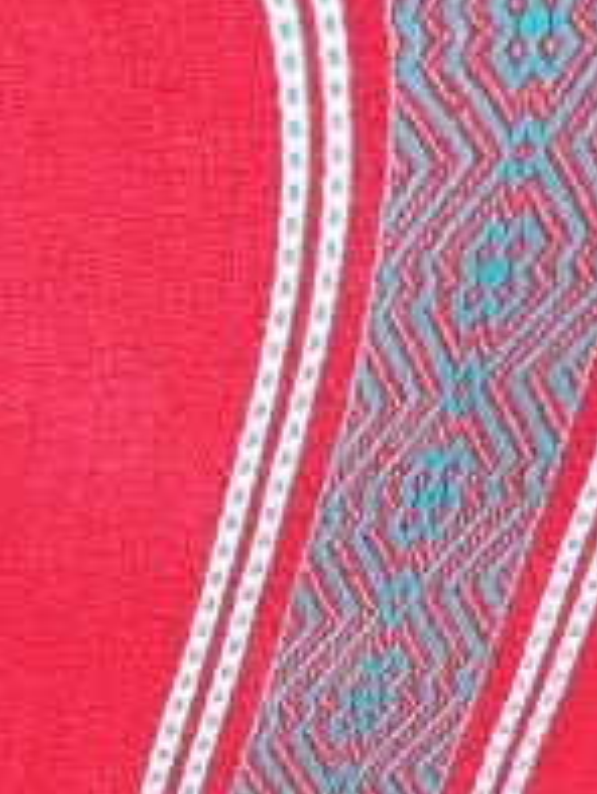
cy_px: 798
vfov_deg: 14.4
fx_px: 3101
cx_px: -1202
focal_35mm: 135
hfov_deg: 8.9
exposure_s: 1/109
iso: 50
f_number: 2.4
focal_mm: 4.3
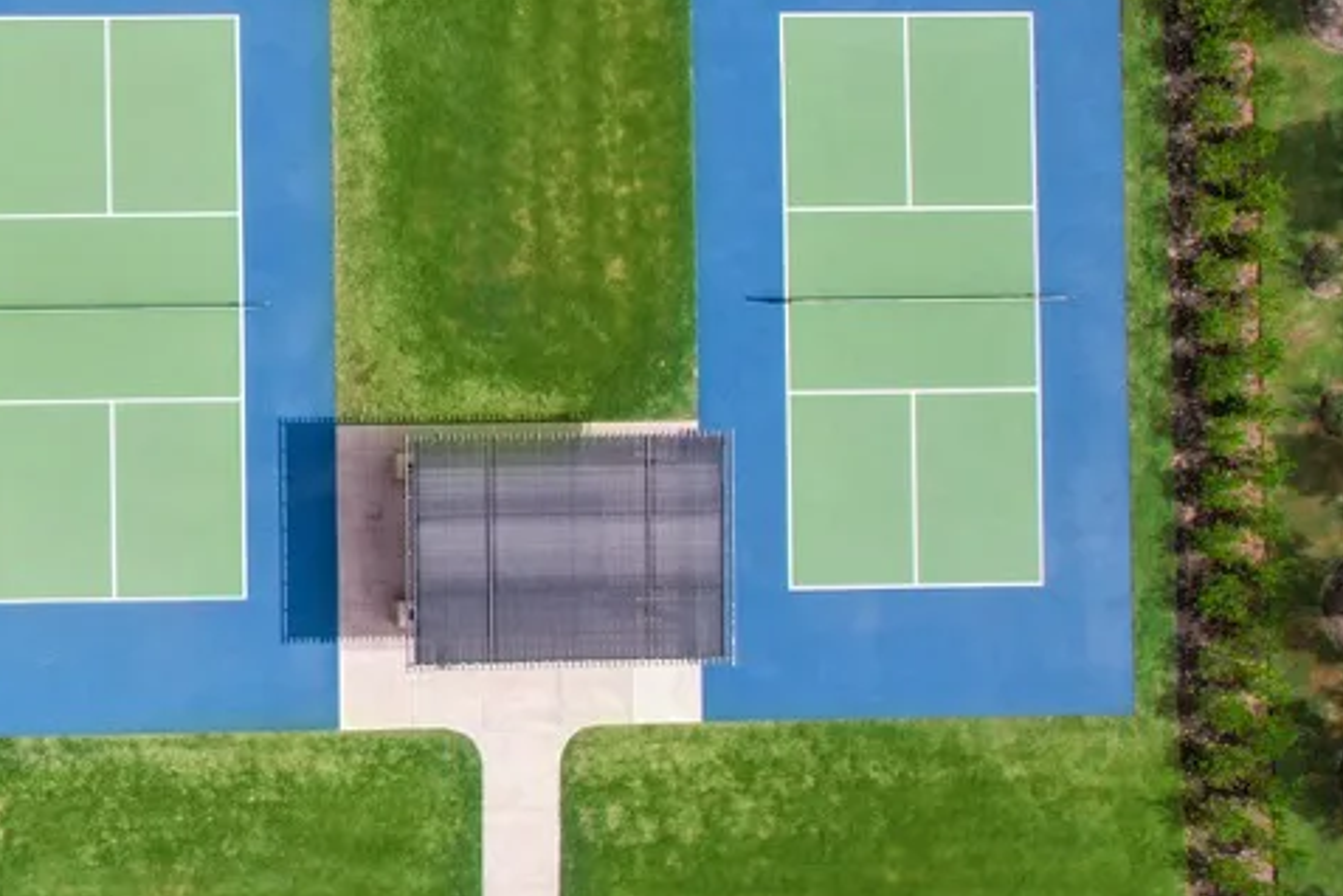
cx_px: -369
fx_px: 2201
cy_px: 272
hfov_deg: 28.4
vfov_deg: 22.9
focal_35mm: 59
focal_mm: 8.38
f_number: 2.8
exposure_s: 1/2000
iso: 100
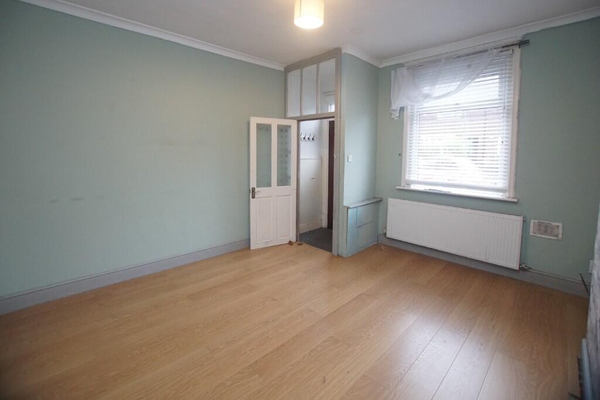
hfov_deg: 100.4
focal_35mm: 15
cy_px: 200
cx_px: 300
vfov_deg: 77.3
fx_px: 250
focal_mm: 10
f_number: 3.5
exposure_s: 1/160
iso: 2000
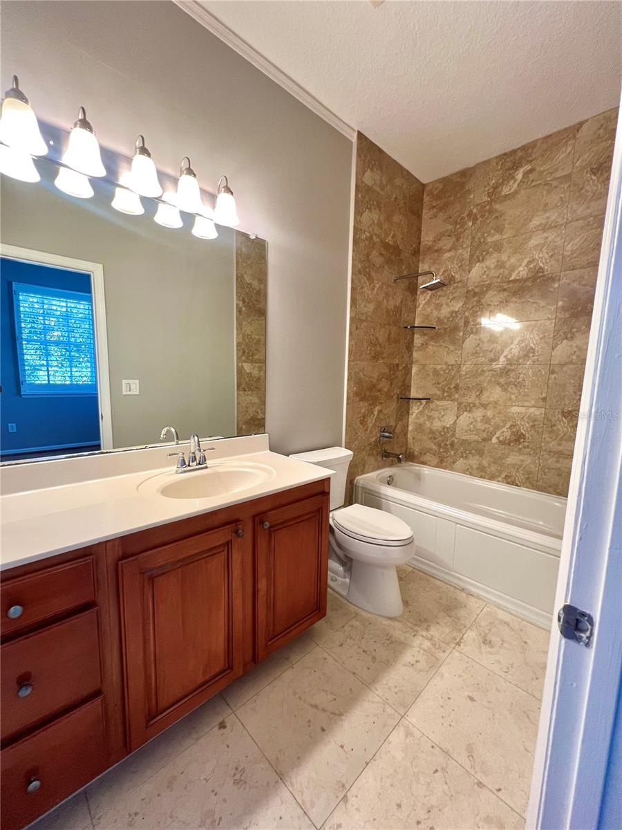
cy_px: 415
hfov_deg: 89.9
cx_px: 311
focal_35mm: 13
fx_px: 311
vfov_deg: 106.2
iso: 160
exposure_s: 1/60
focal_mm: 1.57
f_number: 1.8
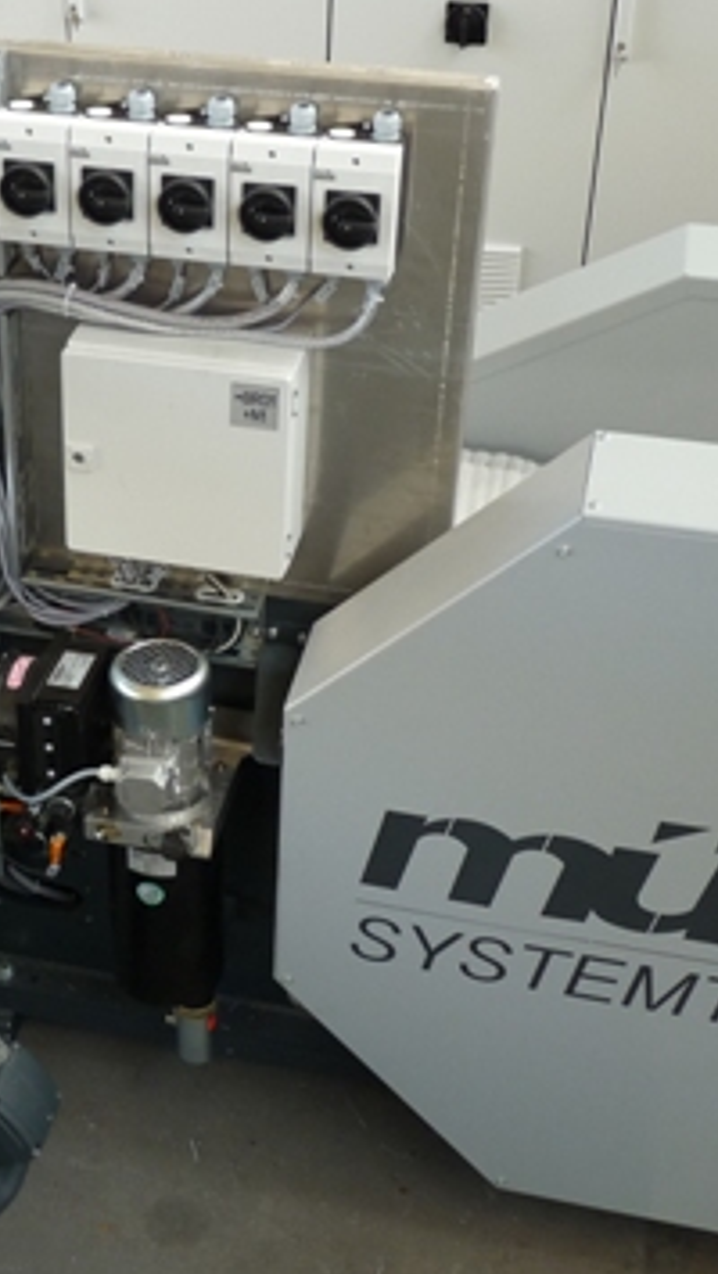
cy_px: 563
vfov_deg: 39.1
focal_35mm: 53
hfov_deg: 22.4
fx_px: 1792
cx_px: 172
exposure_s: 1/30
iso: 125
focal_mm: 4.8
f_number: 2.8
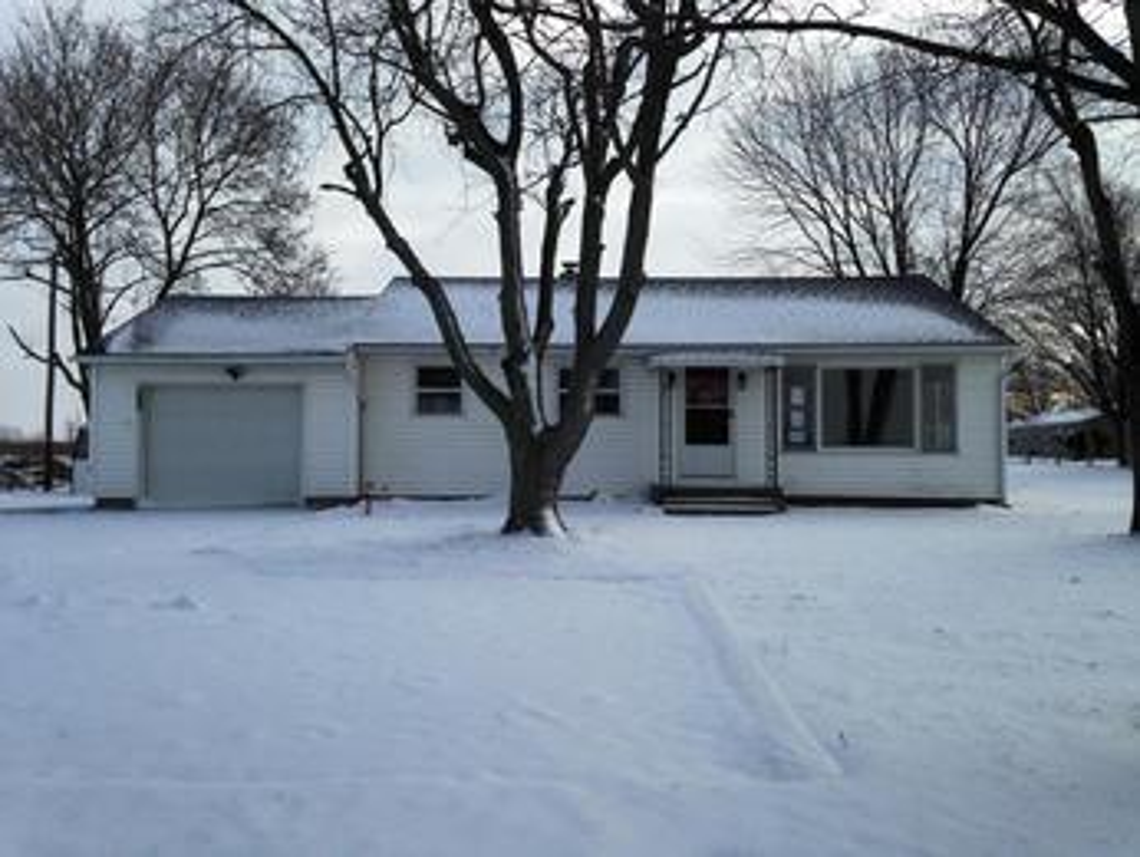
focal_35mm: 33
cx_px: 570
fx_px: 1088
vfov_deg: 43.0
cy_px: 428
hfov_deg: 55.3
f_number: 2.4
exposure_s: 1/1595
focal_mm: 4.13
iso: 50
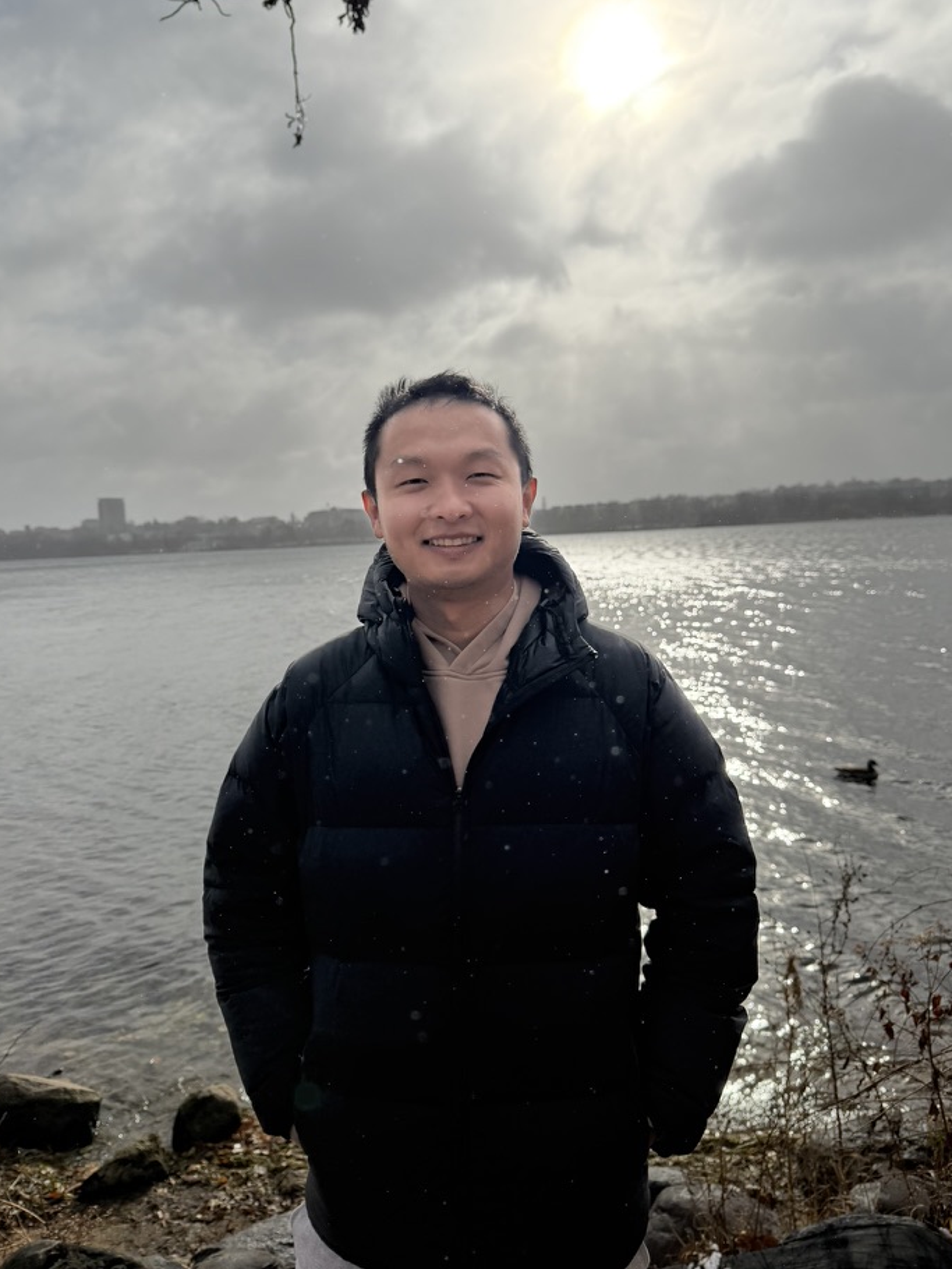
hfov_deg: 51.4
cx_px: 473
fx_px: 990
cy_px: 577
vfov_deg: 65.2
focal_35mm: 27
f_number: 1.78
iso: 100
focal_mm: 6.76
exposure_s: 1/10309
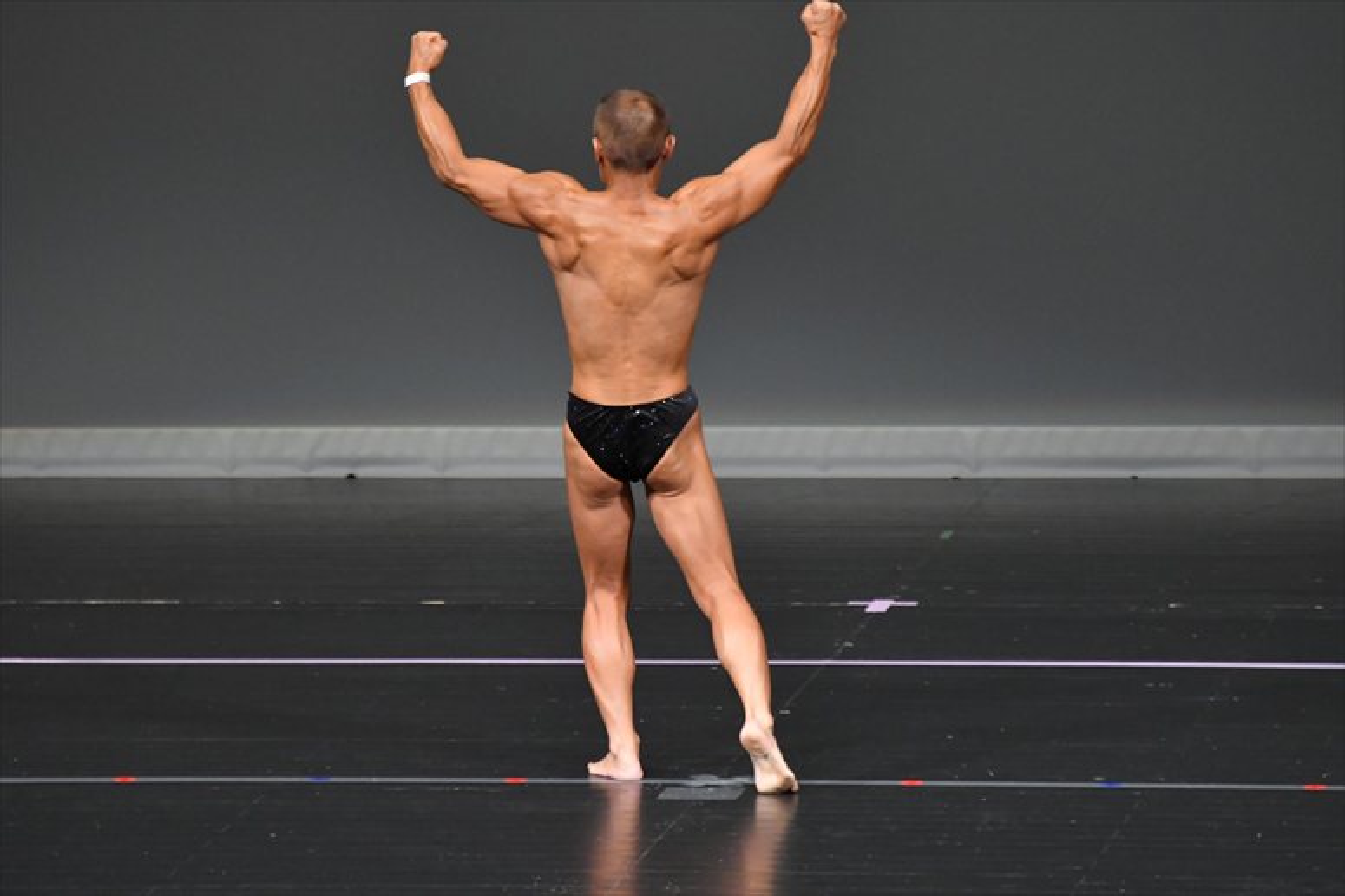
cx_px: 672
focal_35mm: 375
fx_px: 14004
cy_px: 448
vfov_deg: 3.7
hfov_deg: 5.5
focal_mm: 250
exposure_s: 1/400
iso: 4000
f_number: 5.6
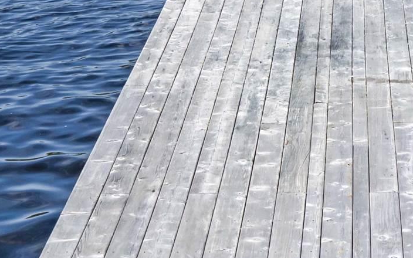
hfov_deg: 13.0
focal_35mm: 160
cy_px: -315
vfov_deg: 7.7
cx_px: 336
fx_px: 1801
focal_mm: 24
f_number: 6.3
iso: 125
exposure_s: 1/800
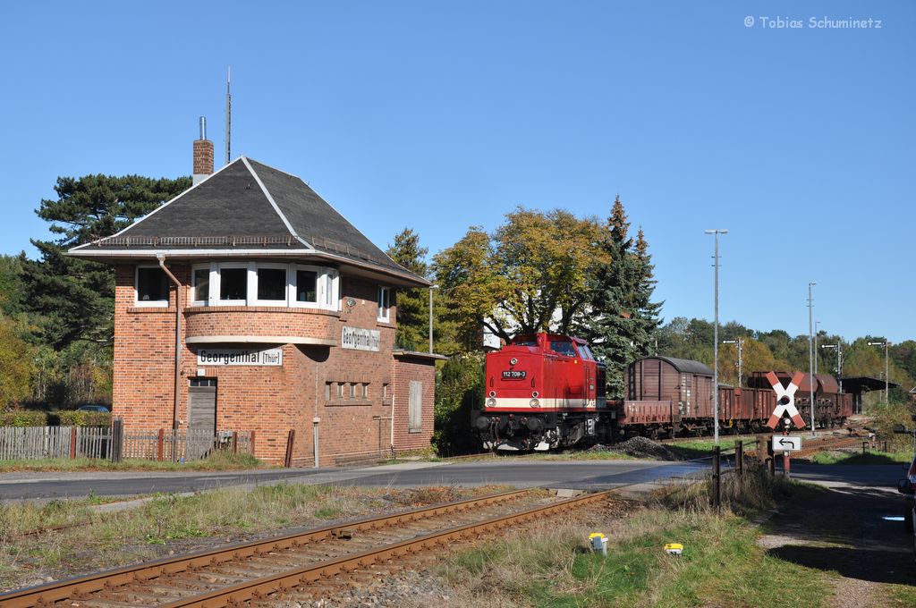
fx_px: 1601
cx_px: 458
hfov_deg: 31.9
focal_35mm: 63
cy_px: 304
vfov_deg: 21.5
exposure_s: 1/500
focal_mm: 42
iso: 200
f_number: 9
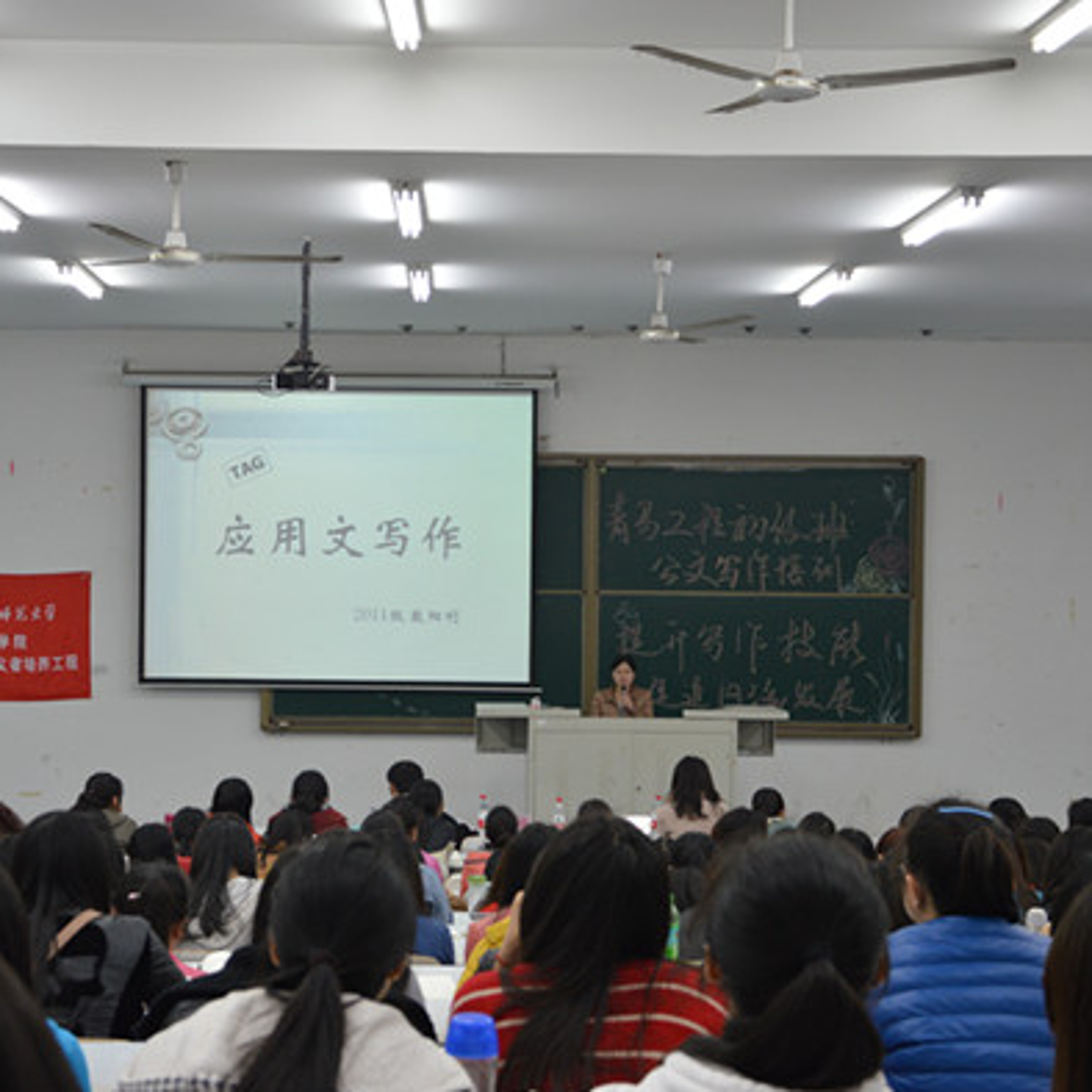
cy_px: 543
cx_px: 446
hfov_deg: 27.7
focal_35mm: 62
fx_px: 2213
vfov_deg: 27.7
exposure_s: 1/30
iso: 400
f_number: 4.2
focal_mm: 32
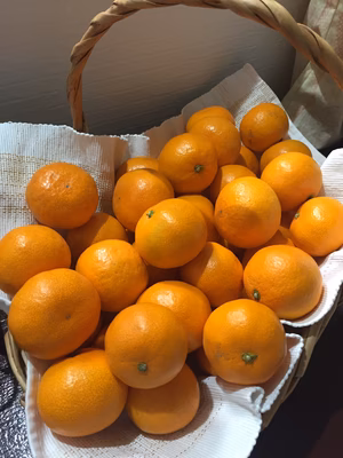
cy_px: 229
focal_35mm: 29
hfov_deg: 48.2
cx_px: 172
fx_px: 383
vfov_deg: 61.7
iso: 125
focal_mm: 4.15
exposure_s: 1/30
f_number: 2.2
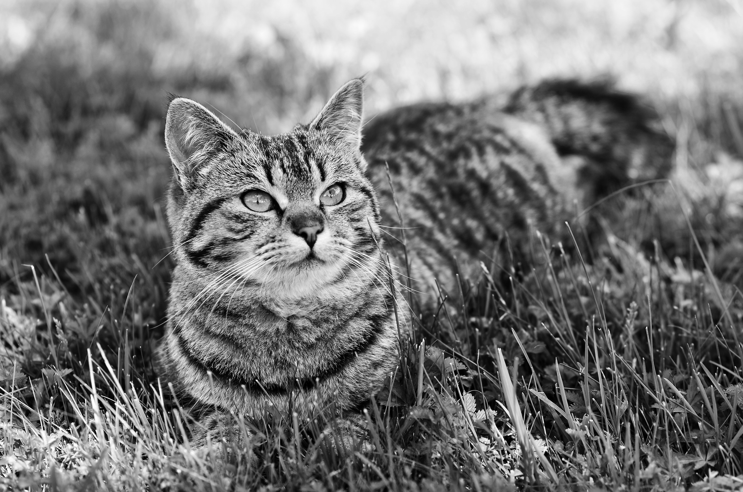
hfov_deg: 16.1
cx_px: 372
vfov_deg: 10.7
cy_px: 246
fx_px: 2626
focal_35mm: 128
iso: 100
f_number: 3.2
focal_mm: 85
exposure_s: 1/400
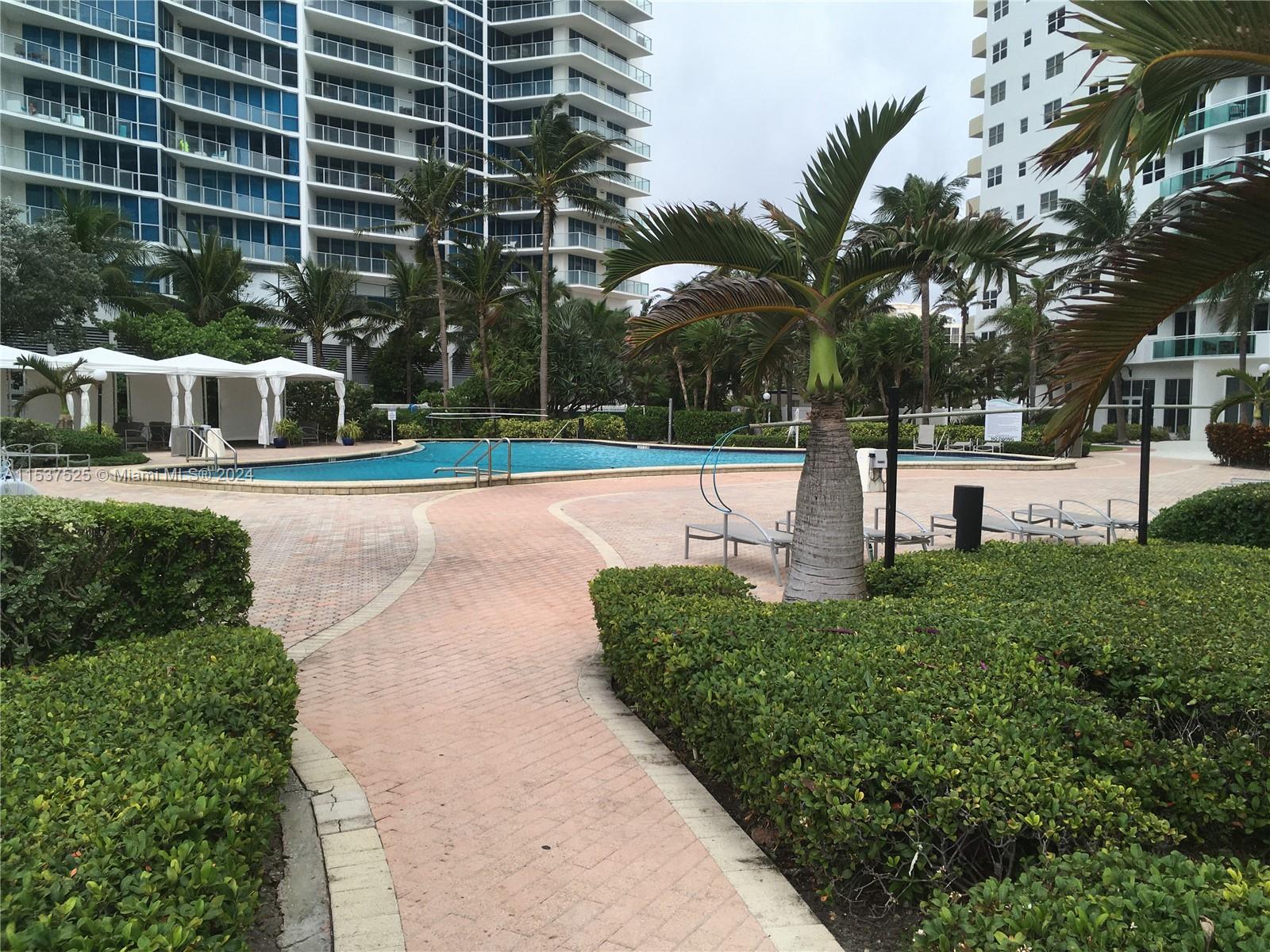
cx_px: 635
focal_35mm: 29
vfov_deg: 48.2
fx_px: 1064
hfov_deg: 61.7
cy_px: 476
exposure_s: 1/578
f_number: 2.2
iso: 25
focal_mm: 4.15
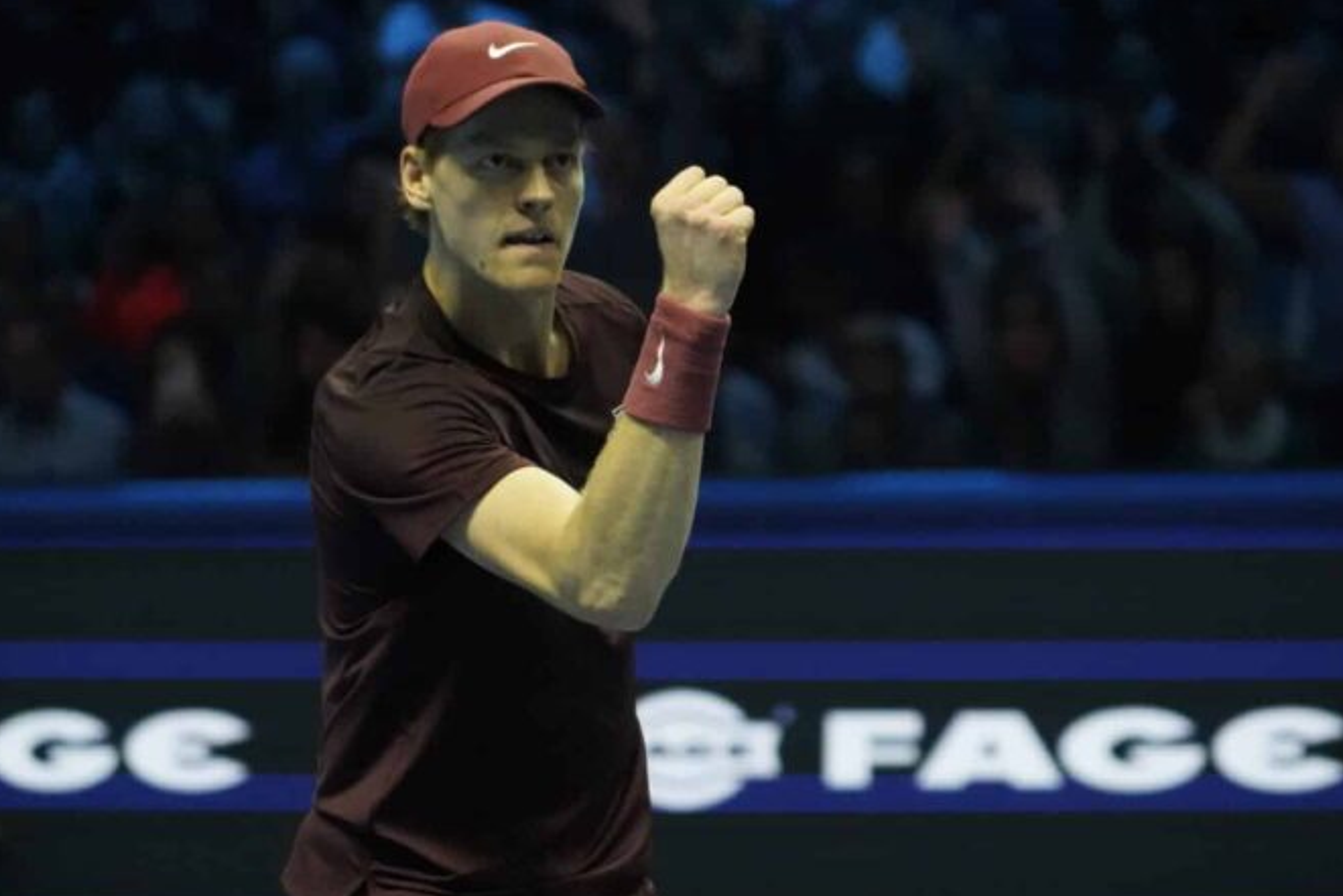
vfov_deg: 3.8
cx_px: 709
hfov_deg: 5.7
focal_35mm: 363
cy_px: 574
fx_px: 13544
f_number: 6.3
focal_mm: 240
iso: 12800
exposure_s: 1/1000
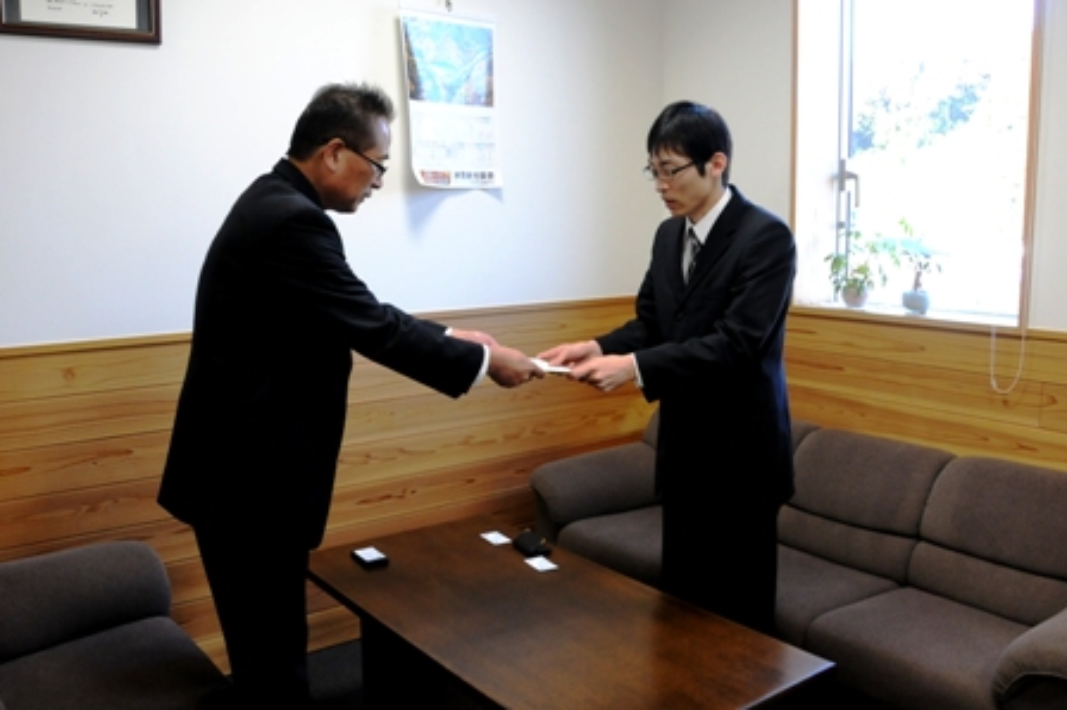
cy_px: 355
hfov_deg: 67.4
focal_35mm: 27
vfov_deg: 47.9
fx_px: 800
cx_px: 534
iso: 1250
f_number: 6.3
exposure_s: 1/160
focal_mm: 18
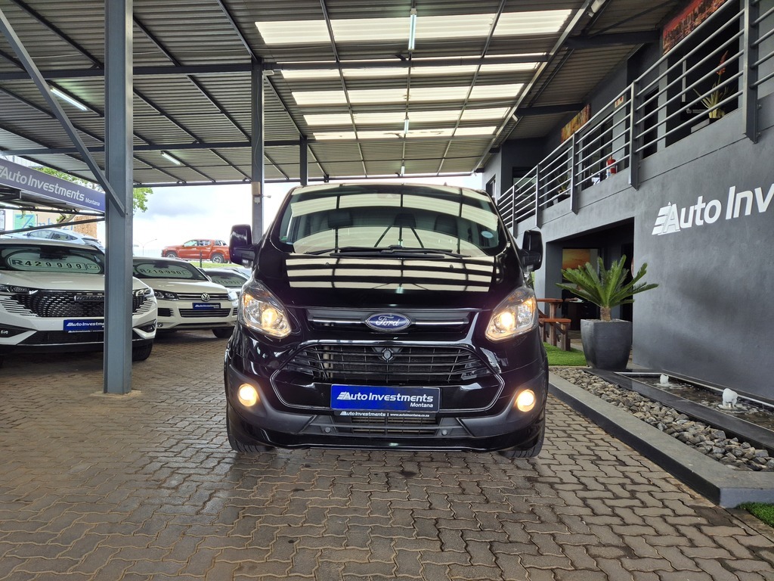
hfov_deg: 73.9
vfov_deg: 58.9
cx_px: 387
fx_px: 514
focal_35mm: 23
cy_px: 290
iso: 64
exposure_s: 1/180
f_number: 1.8
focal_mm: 5.4
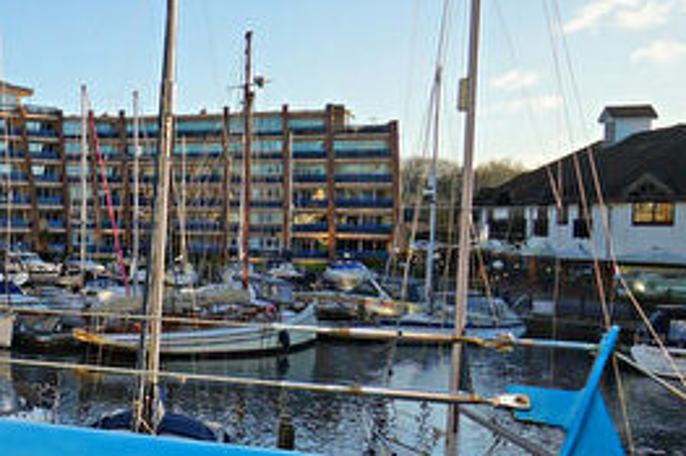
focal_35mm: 40
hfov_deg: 34.9
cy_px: 249
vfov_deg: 33.3
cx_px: -193
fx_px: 762
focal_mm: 10
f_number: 10
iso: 100
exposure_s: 1/100
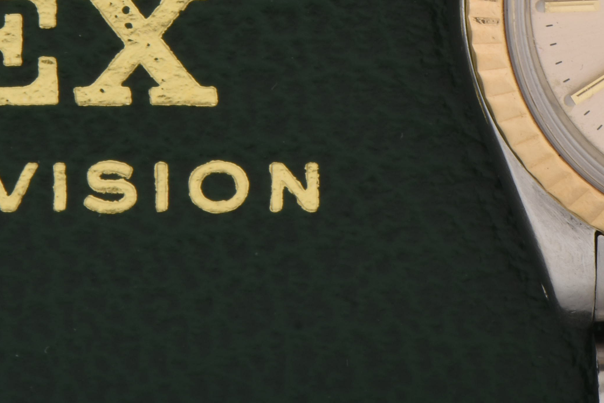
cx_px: 230
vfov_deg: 3.7
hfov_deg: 5.6
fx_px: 6215
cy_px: -171
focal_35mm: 370
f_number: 22
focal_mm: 85
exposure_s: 1/100
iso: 100
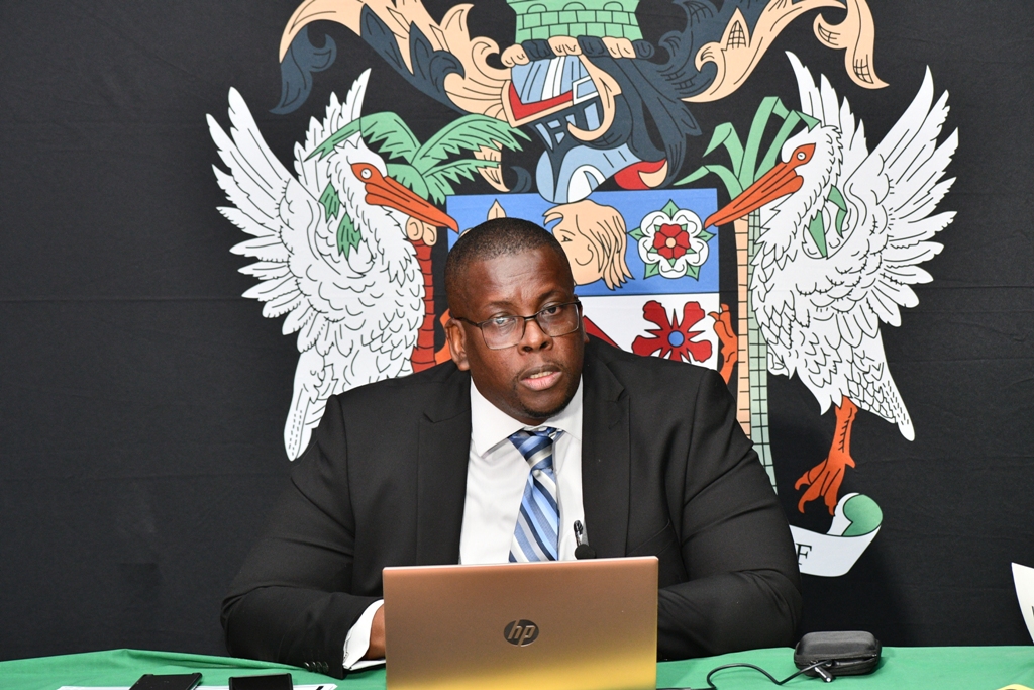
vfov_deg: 9.2
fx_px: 4309
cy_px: 345
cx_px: 517
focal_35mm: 150
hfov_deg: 13.7
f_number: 8
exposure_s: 1/60
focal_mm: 100
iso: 1250
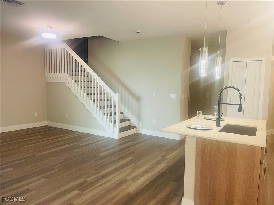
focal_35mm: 26
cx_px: 137
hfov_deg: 67.3
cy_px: 102
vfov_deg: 53.1
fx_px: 206
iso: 125
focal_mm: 4.2
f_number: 1.6
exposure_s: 1/60
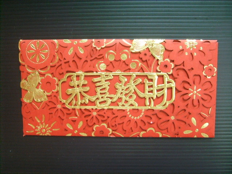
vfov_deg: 36.8
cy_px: 87
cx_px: 116
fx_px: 261
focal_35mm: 39
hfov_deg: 47.9
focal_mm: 6.6
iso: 150
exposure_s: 1/8
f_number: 3.5
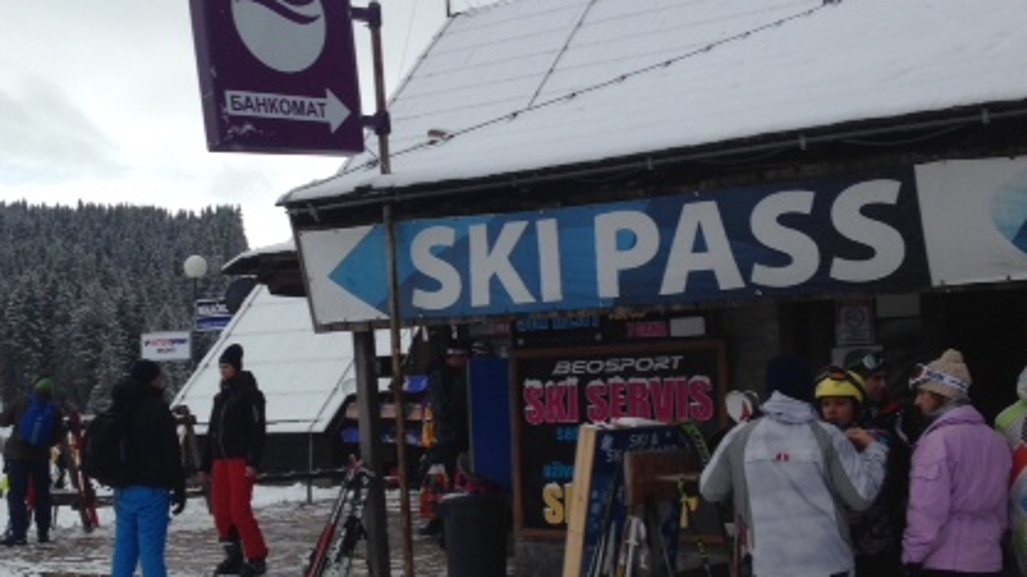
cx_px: 435
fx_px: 1498
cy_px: 324
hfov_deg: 37.8
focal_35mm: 55
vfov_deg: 21.8
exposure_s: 1/1808
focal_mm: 4.12
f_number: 2.4
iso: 50
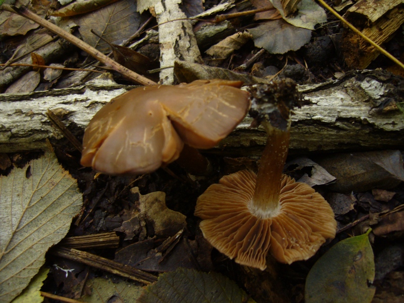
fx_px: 408
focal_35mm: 35
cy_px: 152
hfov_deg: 52.6
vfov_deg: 40.7
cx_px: 202
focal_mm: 5.8
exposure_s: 1/8
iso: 100
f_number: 2.8
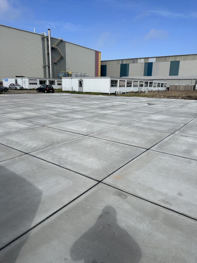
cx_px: 98
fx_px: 182
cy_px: 132
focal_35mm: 24
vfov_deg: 71.6
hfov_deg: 56.8
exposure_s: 1/6623
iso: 80
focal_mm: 6.86
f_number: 1.78
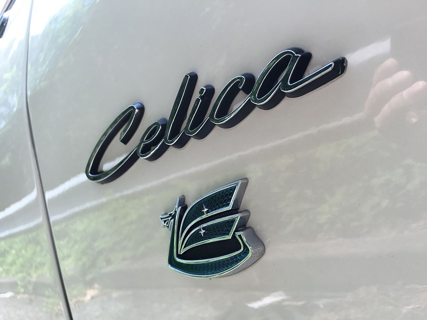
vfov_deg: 48.2
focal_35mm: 29
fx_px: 358
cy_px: 160
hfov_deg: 61.7
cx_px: 214
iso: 25
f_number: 2.2
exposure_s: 1/275
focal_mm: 4.15
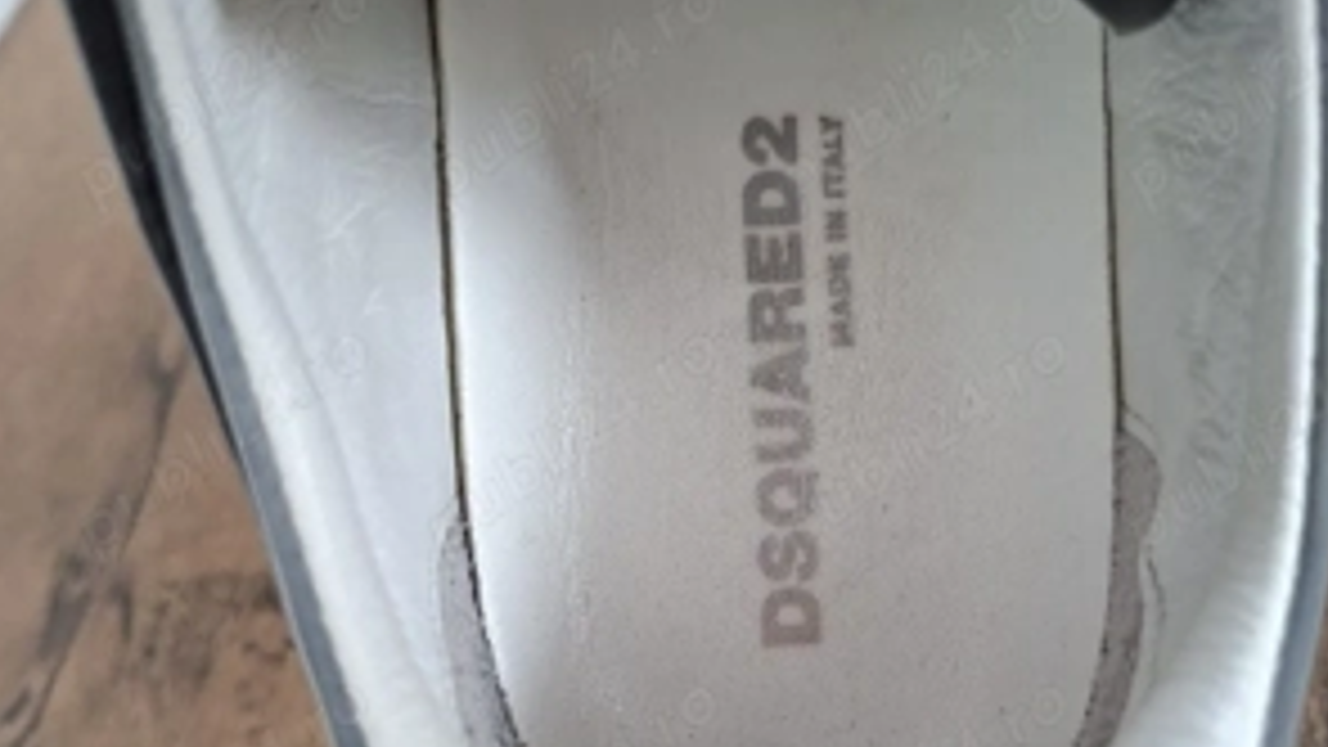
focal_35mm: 34
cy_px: 495
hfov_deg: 58.0
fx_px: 1197
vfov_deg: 34.4
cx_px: 662
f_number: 1.8
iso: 320
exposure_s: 1/33
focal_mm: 5.54
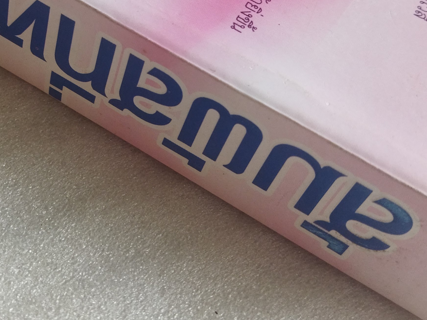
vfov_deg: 23.5
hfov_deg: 30.9
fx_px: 765
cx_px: 133
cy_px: 109
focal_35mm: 62
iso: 132
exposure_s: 1/120
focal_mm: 4.71
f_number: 1.79
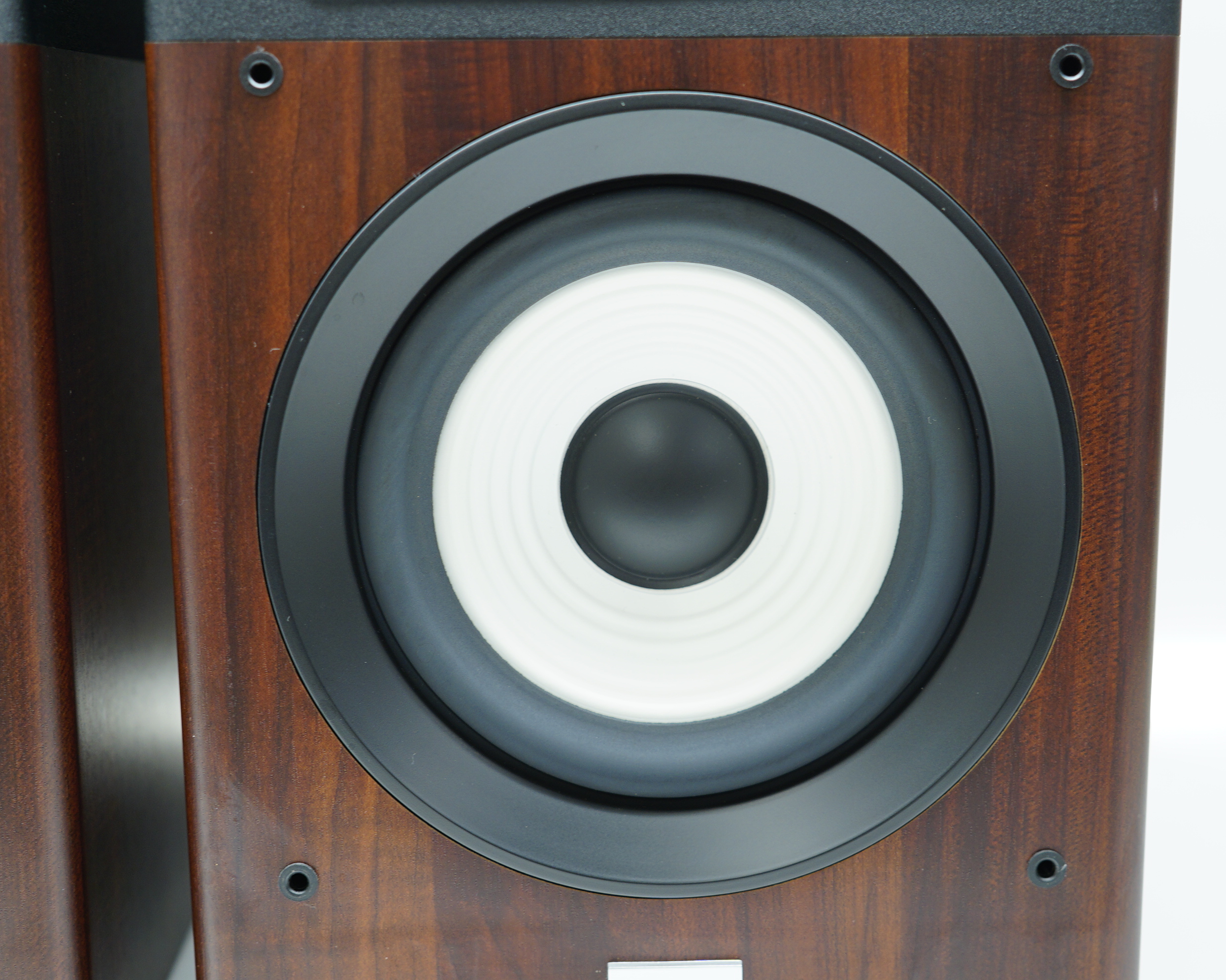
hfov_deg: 36.6
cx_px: 663
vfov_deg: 29.7
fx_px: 1850
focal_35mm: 51
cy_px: 489
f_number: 3.2
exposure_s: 1/60
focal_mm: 30
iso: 200
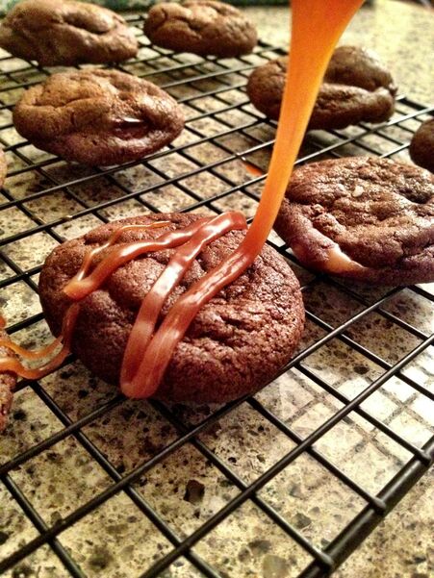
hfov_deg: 40.7
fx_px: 585
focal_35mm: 35
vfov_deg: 52.6
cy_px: 289
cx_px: 217
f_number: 2.4
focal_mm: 4.28
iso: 800
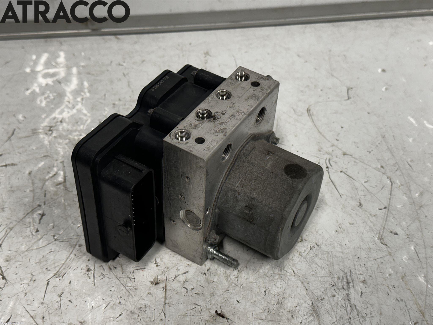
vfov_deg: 30.3
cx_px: 216
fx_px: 600
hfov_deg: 39.7
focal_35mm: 48
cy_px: 162
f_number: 1.78
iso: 80
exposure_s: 1/50
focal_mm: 6.86
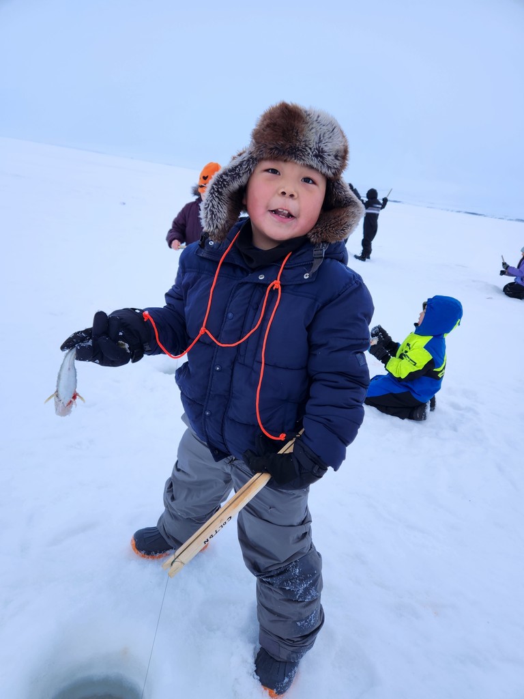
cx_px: 262
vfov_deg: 73.9
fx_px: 464
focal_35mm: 23
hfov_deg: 58.9
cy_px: 350
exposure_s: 1/180
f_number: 1.8
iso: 40
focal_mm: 5.4
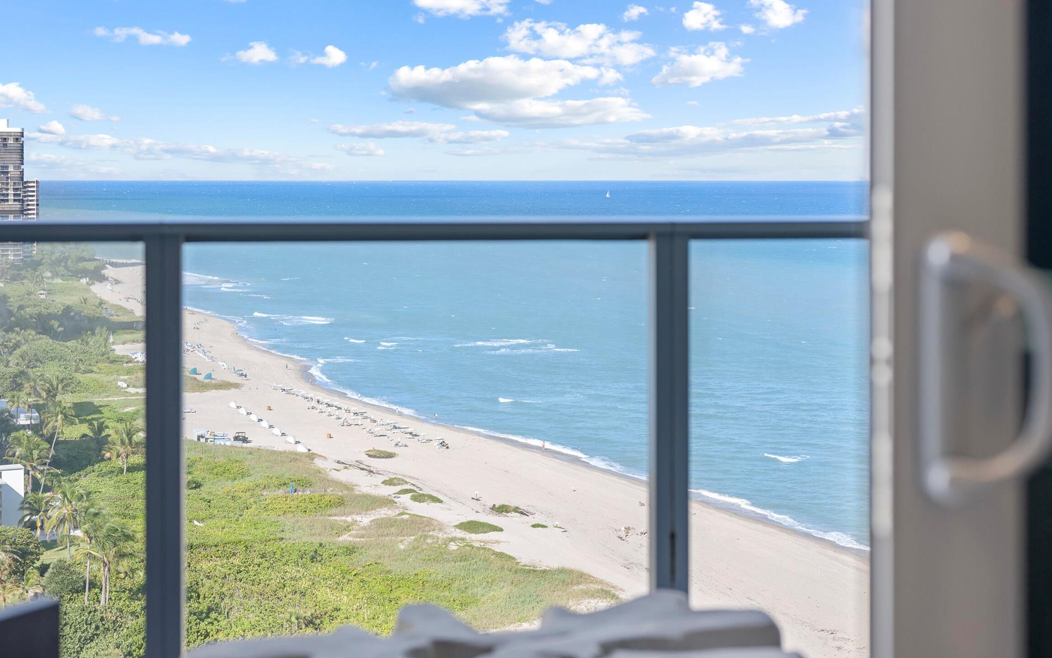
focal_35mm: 55
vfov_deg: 23.6
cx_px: 505
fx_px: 1577
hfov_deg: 36.9
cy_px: 314
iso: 125
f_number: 3.5
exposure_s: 1/125
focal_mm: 50
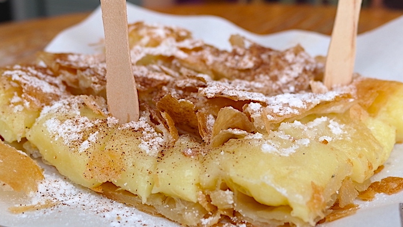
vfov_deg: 21.4
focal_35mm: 56
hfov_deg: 37.2
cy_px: 90
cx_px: 208
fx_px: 599
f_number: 4
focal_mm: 20
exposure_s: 1/125
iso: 100
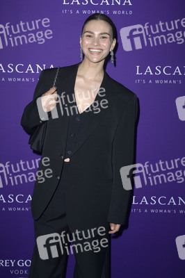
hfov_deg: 26.9
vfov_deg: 39.6
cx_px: 92
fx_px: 386
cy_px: 139
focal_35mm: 50
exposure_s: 1/250
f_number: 5.6
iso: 800
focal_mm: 50
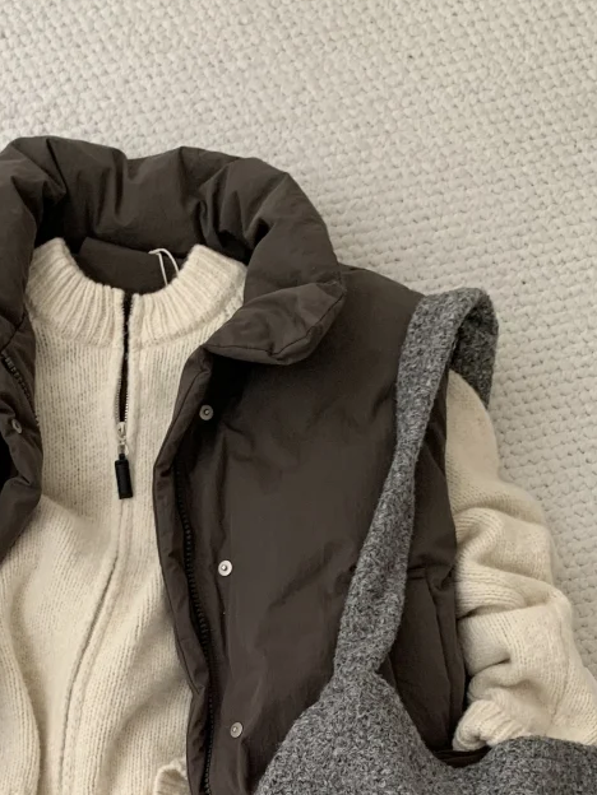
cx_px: 102
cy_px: 817
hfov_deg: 24.0
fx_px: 1380
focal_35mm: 60
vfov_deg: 29.8
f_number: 1.8
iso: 100
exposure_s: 1/80
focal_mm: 4.25
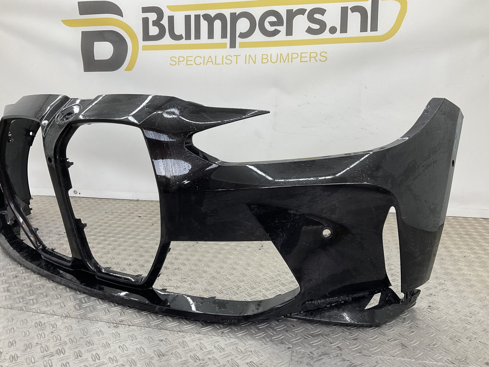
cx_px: 244
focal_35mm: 29
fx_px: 410
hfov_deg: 61.7
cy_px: 184
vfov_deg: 48.2
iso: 25
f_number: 1.8
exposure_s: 1/120
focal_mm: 3
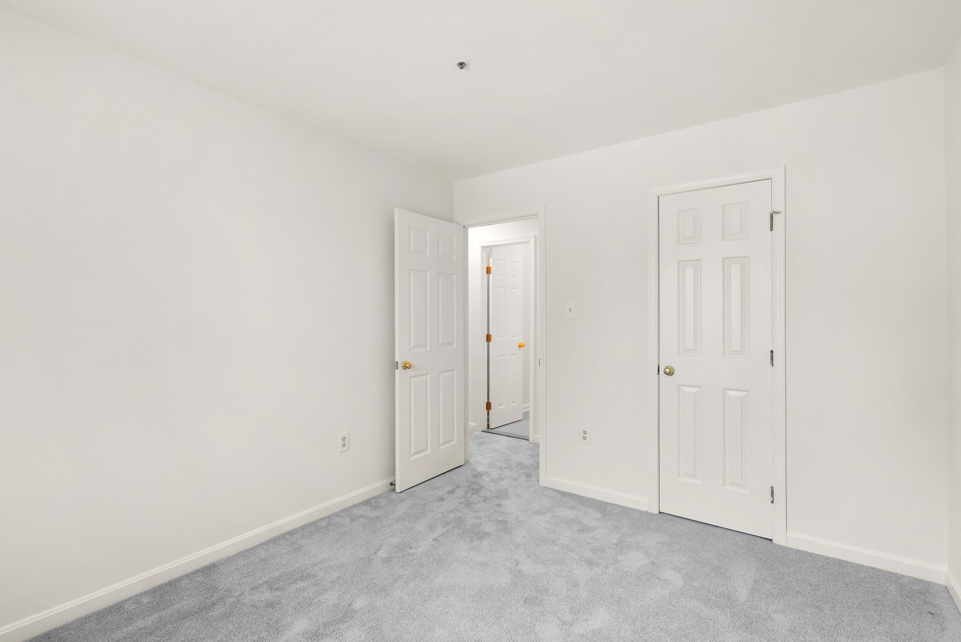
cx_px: 480
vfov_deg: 73.8
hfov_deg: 96.7
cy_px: 321
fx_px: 427
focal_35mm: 16
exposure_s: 1/5
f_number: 8
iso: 250
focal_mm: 16
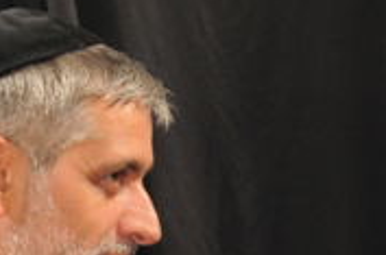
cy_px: 439
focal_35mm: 258
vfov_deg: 5.2
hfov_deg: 7.9
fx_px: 2759
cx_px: 536
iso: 500
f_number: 5
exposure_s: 1/160
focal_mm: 38
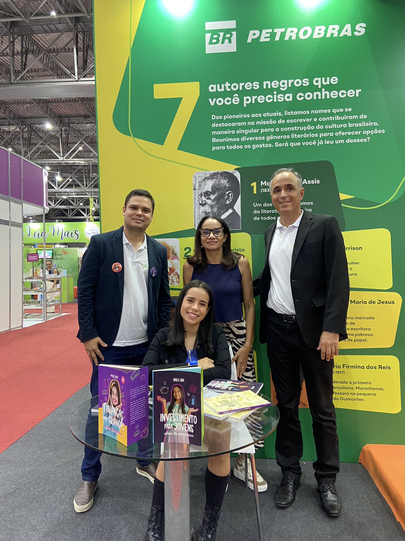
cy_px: 270
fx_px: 406
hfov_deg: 53.1
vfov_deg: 67.3
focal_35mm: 26
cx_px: 202
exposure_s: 1/60
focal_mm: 4.25
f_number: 1.8
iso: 320
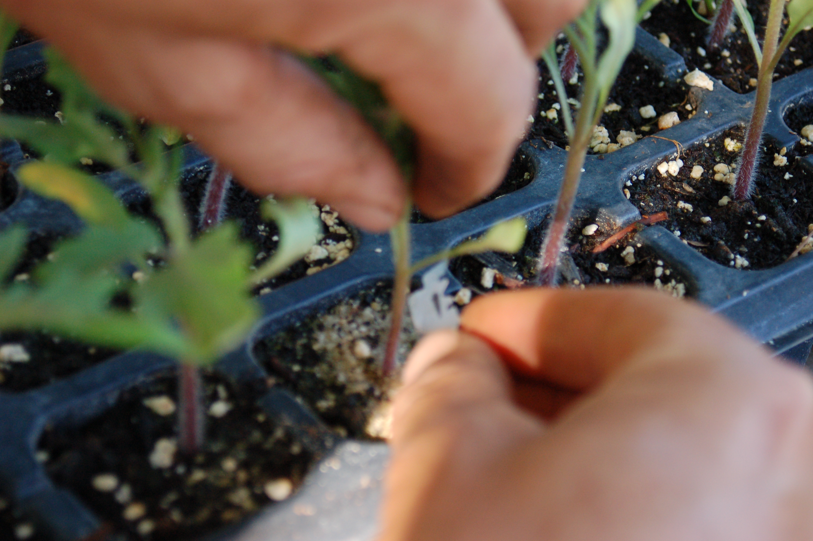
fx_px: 2708
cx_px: 406
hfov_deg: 17.1
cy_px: 270
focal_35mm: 120
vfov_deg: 11.4
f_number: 5.6
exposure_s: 1/100
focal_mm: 80
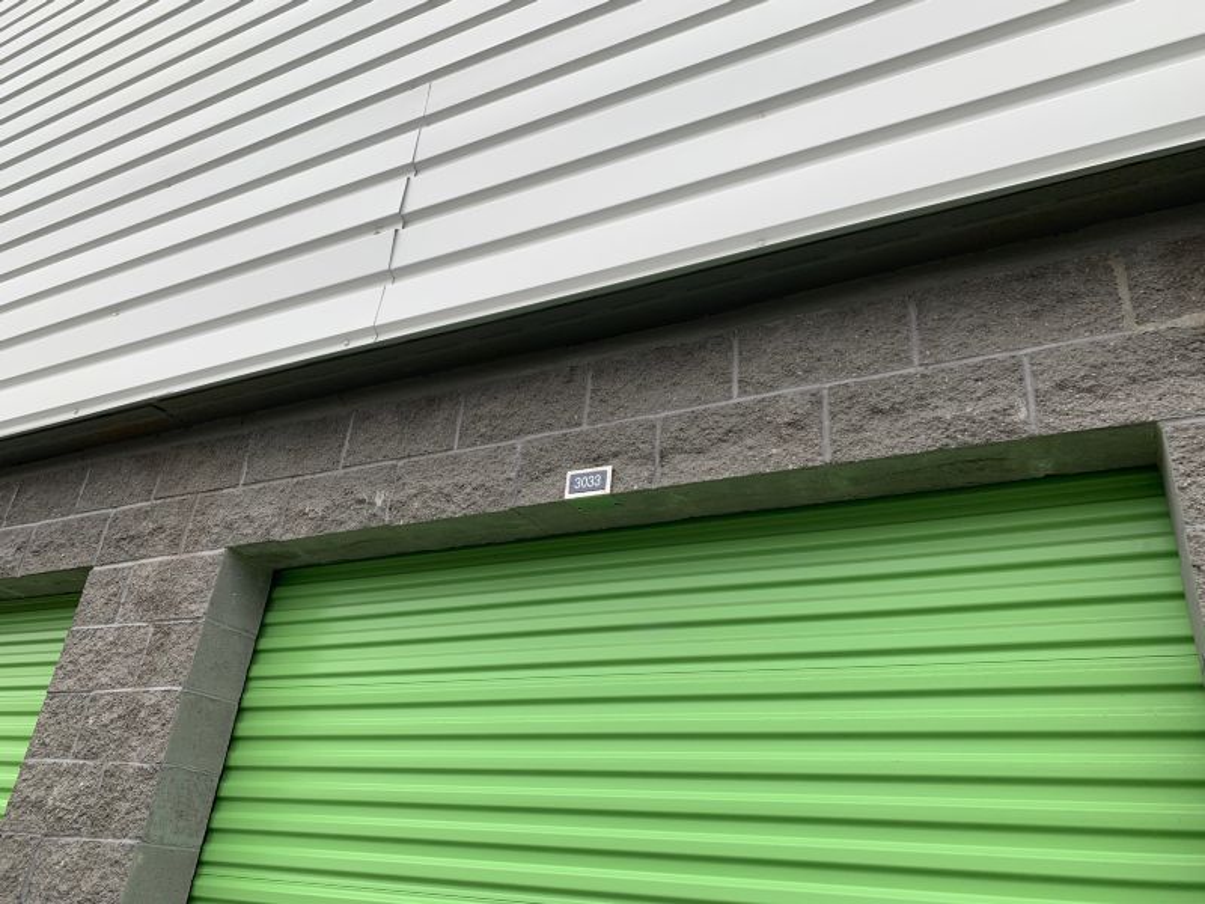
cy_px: 452
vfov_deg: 53.1
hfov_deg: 67.3
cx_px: 602
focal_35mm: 26
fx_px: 905
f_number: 1.8
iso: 25
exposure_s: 1/303
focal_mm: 4.25
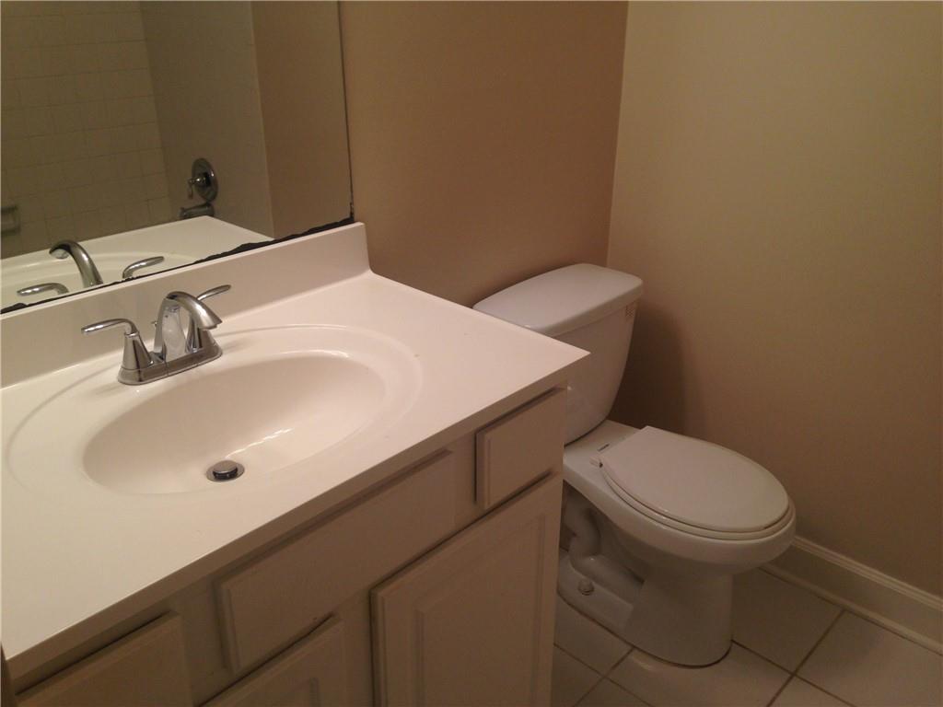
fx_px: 899
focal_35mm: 33
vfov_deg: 42.9
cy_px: 354
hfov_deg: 55.4
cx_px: 472
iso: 50
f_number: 2.4
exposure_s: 1/40
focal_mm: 4.12
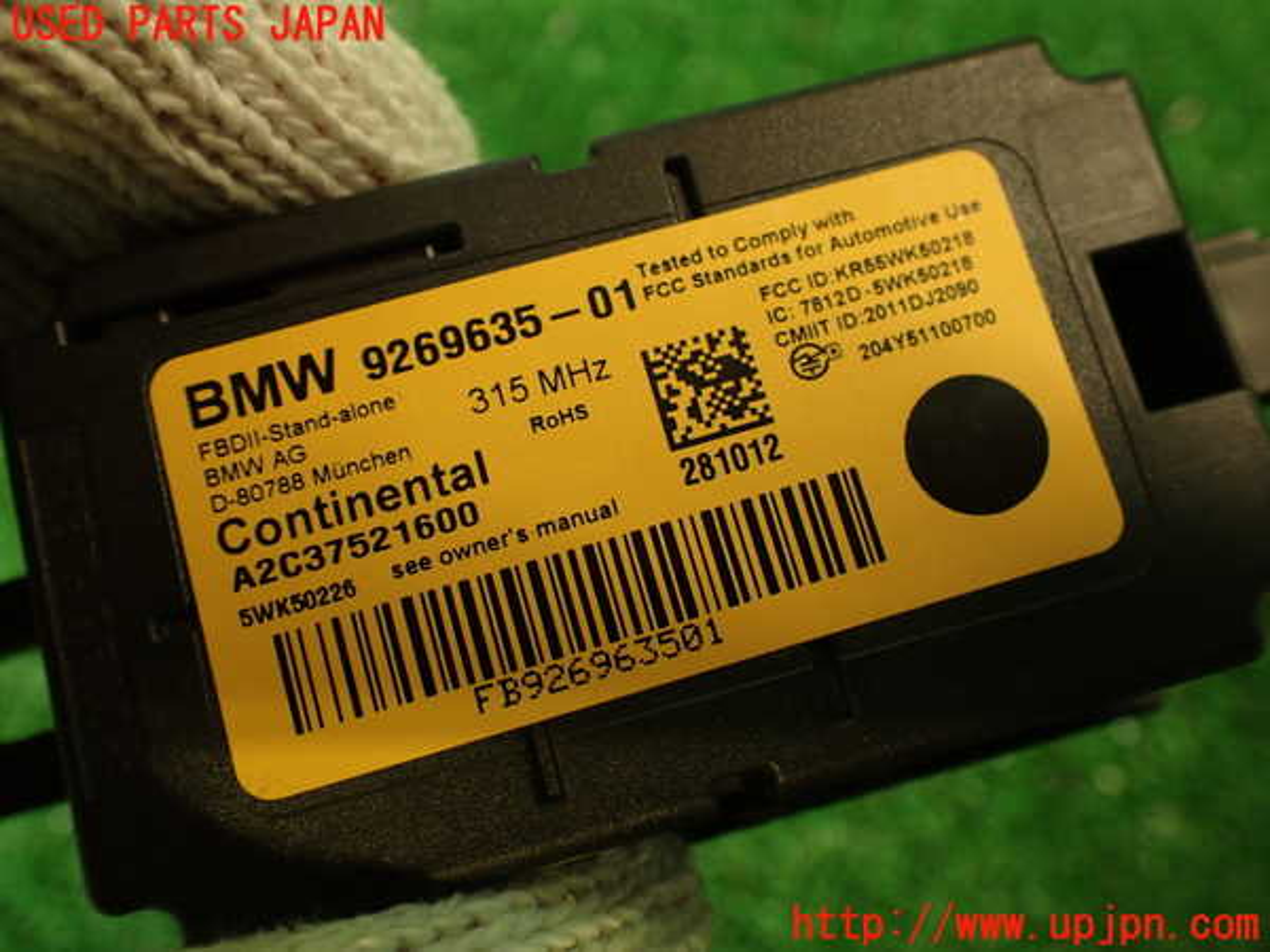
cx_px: 635
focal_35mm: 32
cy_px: 476
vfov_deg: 44.2
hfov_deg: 56.8
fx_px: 1174
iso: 200
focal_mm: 5.79
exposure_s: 1/40
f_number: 2.4
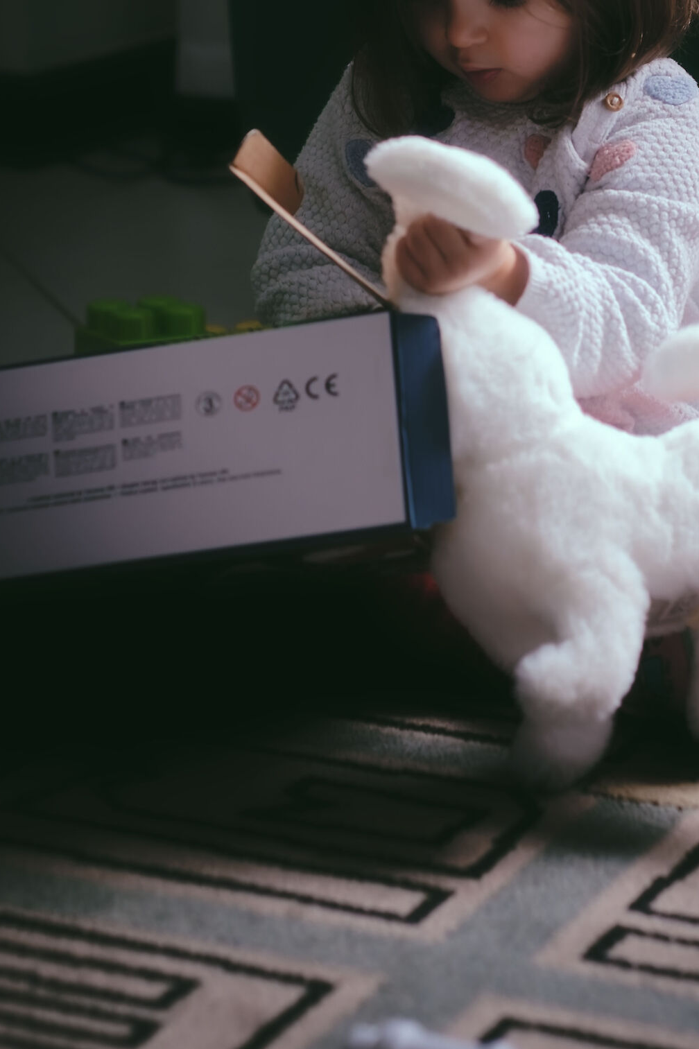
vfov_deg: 17.1
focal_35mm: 119
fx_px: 3467
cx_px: 478
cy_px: 222
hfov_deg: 11.5
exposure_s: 1/125
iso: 2500
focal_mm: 50
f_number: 2.5
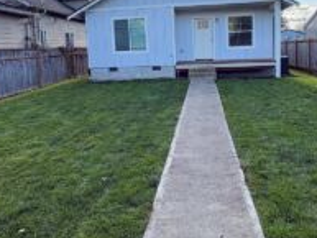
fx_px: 266
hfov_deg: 61.5
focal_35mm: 29
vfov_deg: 47.0
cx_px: 176
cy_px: 67
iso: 64
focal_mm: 2.22
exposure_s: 1/423
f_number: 2.2
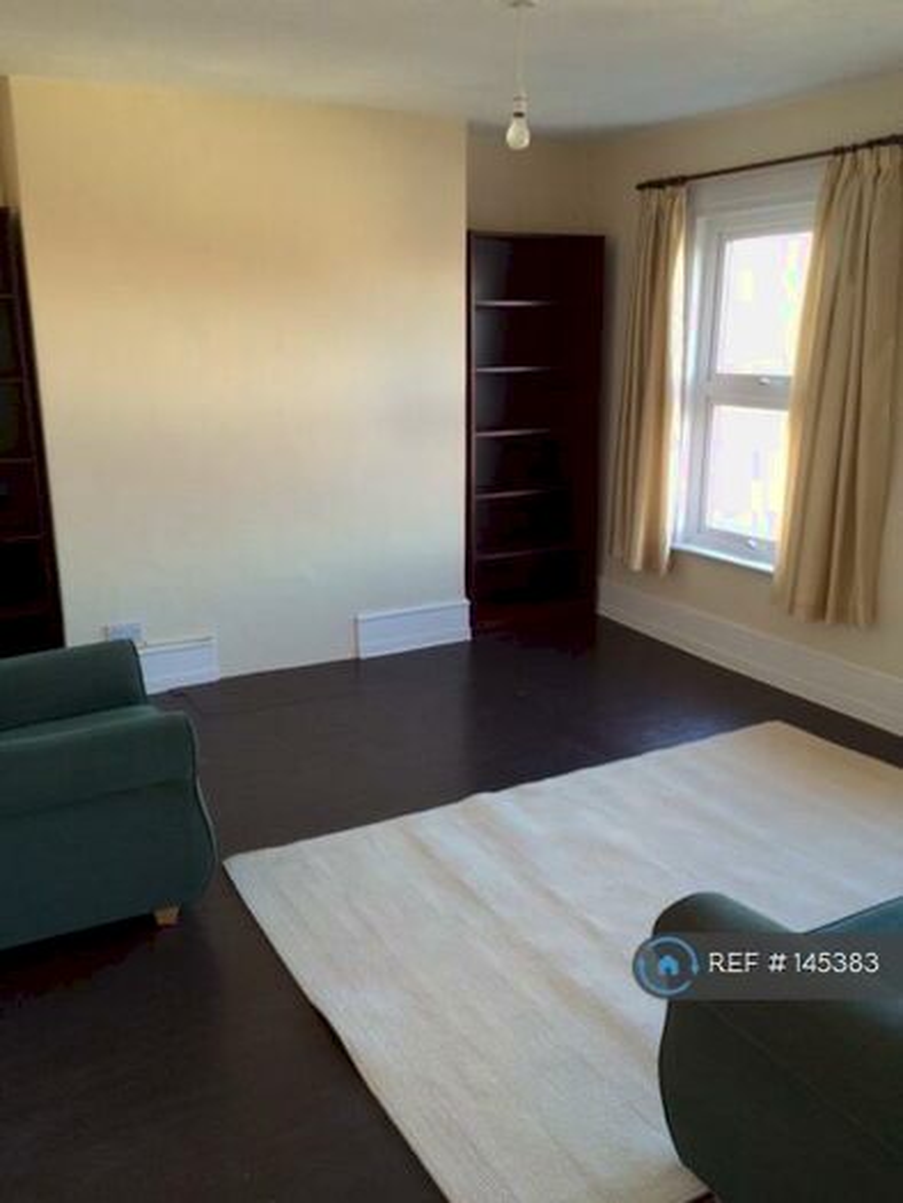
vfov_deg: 61.6
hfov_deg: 48.2
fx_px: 1008
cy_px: 602
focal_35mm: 29
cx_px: 452
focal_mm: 4.15
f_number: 2.2
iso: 100
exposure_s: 1/33
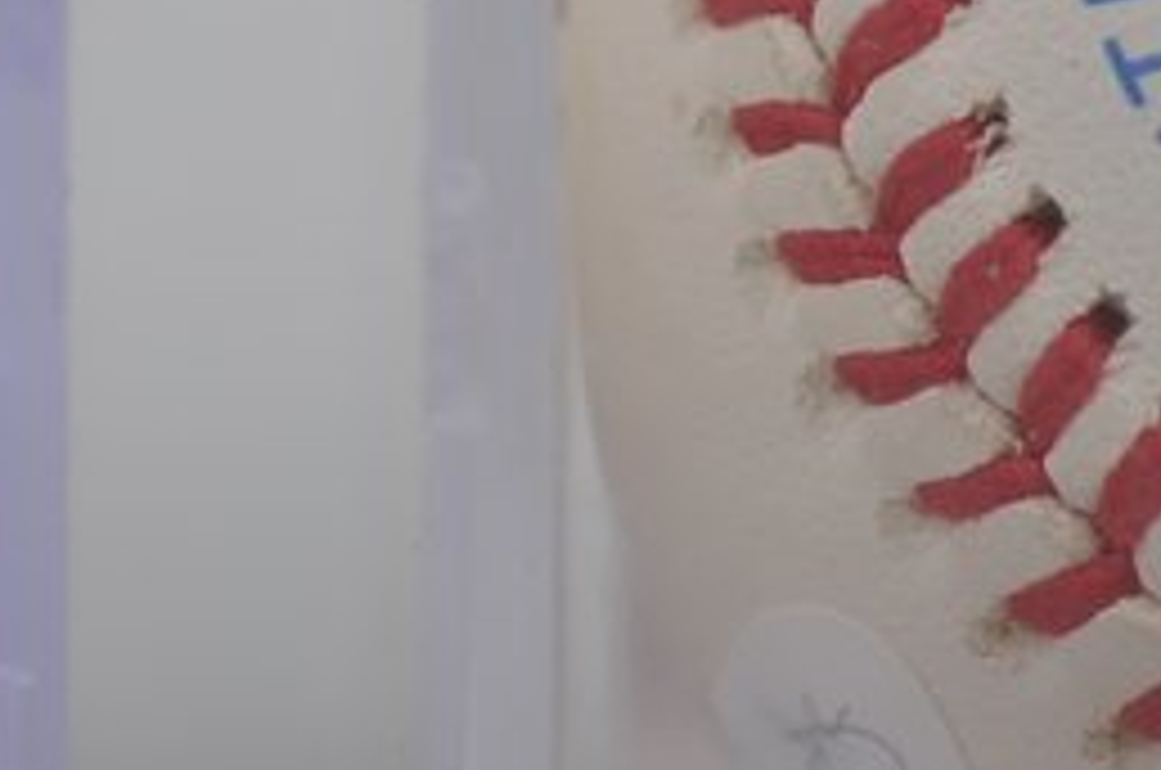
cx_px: 182
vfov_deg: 3.4
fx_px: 12812
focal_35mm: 398
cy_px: 79
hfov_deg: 5.2
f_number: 4.5
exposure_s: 1/80
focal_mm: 40
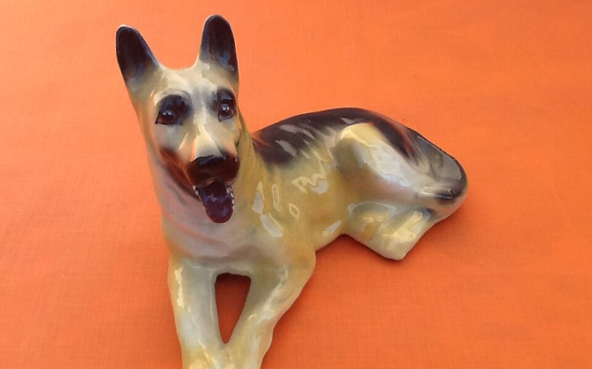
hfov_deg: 42.7
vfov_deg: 27.4
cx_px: 296
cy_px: 181
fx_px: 758
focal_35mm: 47
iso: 40
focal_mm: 2.03
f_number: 2.4
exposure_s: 1/486
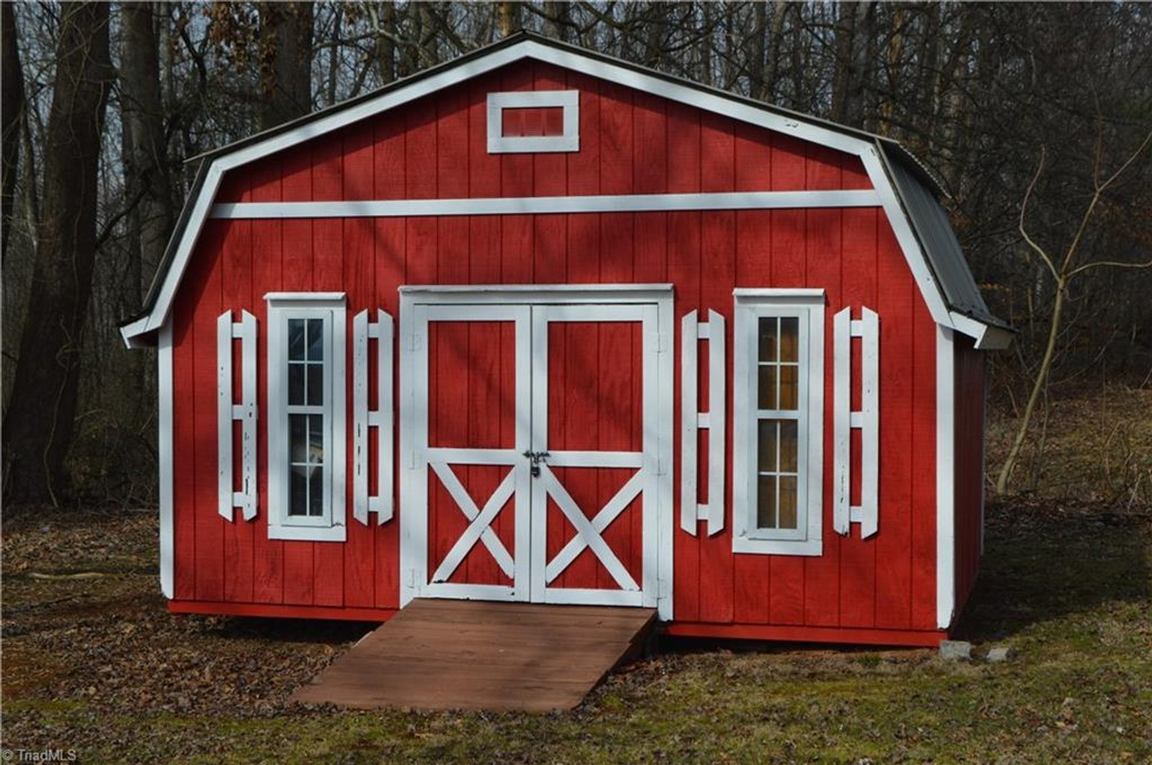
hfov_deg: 36.9
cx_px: 576
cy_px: 382
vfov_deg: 25.0
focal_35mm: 54
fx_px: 1726
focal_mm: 36
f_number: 8
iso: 100
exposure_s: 1/250
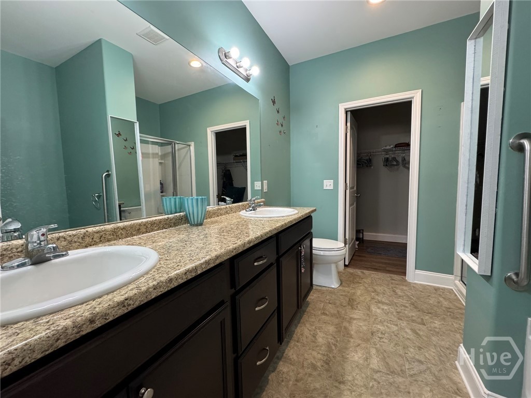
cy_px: 199
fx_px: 215
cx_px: 266
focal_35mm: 14
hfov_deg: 102.1
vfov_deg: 85.7
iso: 320
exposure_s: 1/120
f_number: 2.2
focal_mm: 2.22
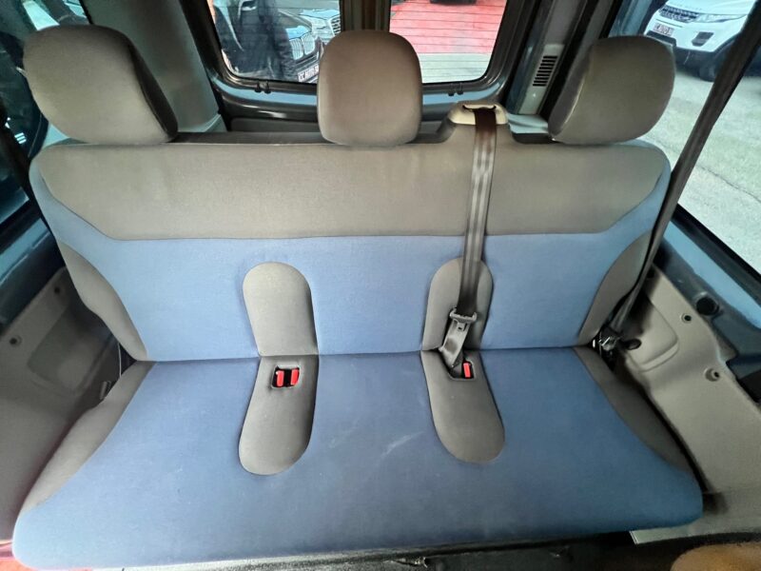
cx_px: 380
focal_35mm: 13
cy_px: 286
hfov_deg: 106.2
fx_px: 286
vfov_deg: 89.9
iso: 800
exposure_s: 1/60
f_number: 1.8
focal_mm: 1.57
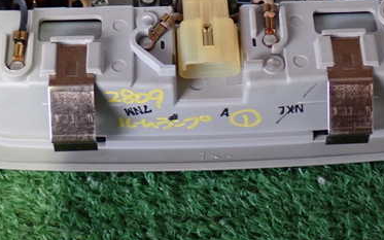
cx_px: 204
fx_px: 963
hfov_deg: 22.6
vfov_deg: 14.2
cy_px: 62
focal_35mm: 92
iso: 800
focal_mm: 9.65
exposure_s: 1/30
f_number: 3.3
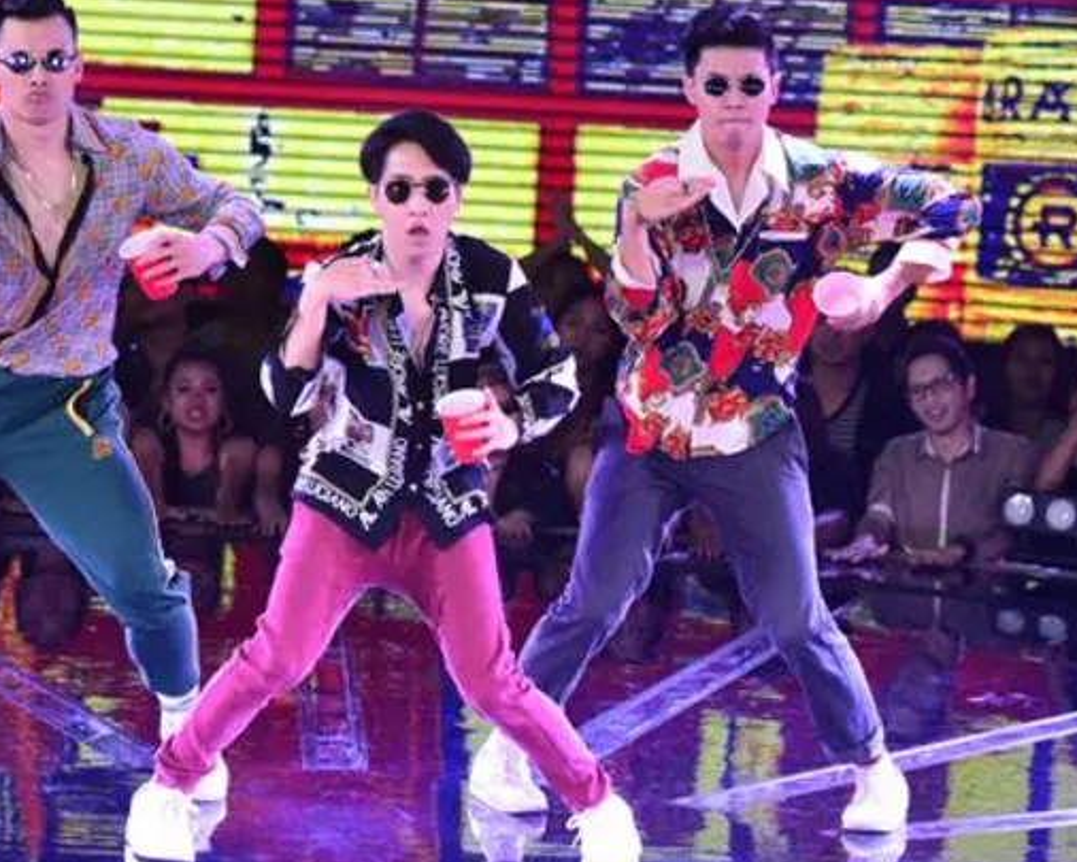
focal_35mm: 217
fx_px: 6918
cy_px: 412
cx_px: 349
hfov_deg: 8.9
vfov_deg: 7.1
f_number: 3.5
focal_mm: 100
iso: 6400
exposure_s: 1/1000
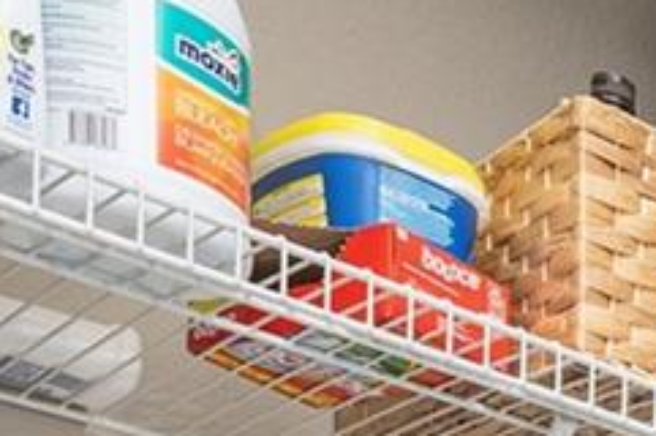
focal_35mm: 93
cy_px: 1079
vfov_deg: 11.7
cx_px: 1217
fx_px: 1692
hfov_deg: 17.4
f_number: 7.1
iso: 400
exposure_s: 1/4
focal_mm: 14
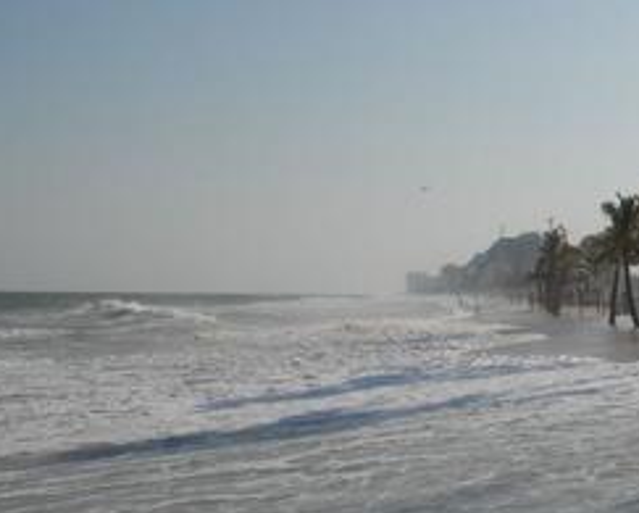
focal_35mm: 73
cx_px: 778
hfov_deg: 23.6
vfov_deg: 21.0
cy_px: 278
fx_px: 1382
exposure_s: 1/640
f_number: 13
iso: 400
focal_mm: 18
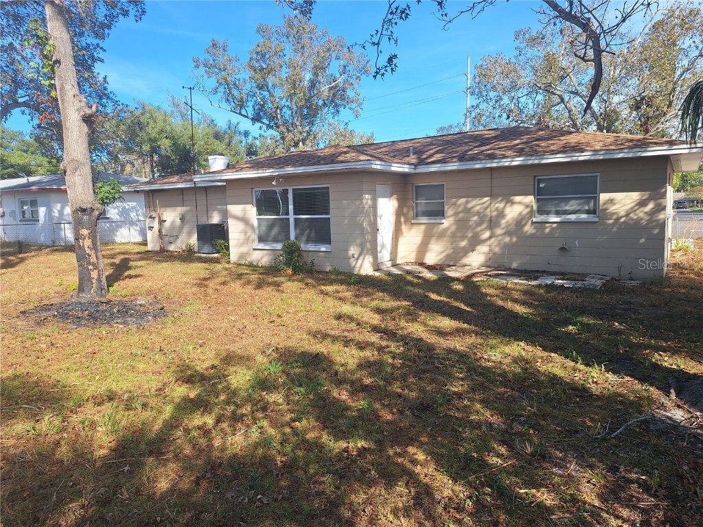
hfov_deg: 73.9
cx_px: 352
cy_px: 264
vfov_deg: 58.9
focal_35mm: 23
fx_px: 467
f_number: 1.8
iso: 40
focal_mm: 5.54
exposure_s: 1/1776
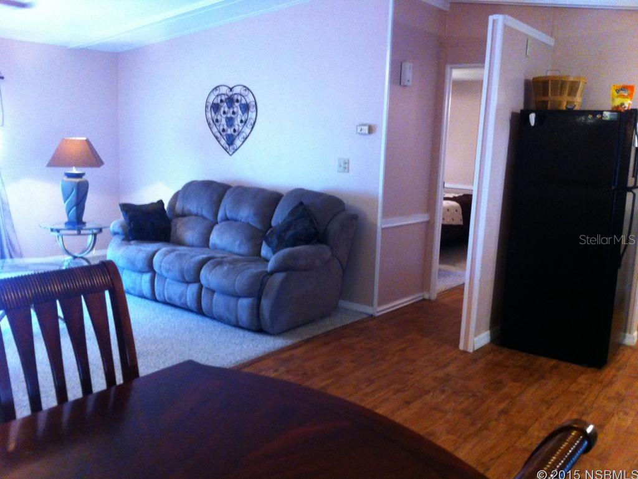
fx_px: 645
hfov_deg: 52.6
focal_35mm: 35
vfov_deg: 40.7
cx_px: 319
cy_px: 240
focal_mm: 3.85
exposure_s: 1/17
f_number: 2.8
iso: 320
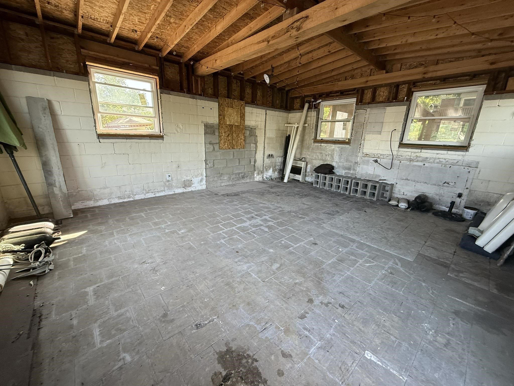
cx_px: 257
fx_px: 208
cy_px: 193
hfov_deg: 102.1
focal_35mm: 14
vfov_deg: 85.7
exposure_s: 1/99
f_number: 2.2
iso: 200
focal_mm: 2.22
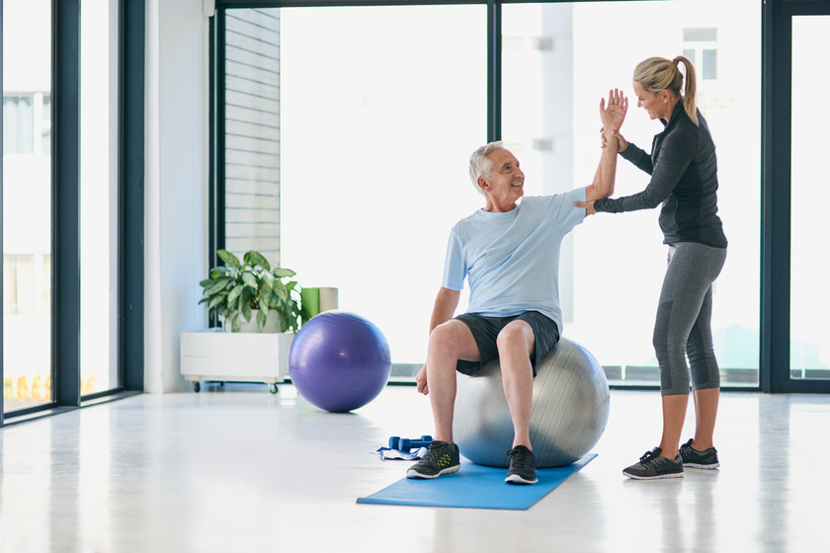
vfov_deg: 16.1
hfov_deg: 23.9
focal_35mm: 85
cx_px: 415
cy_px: 276
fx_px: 1960
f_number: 2
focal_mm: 85
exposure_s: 1/400
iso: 200
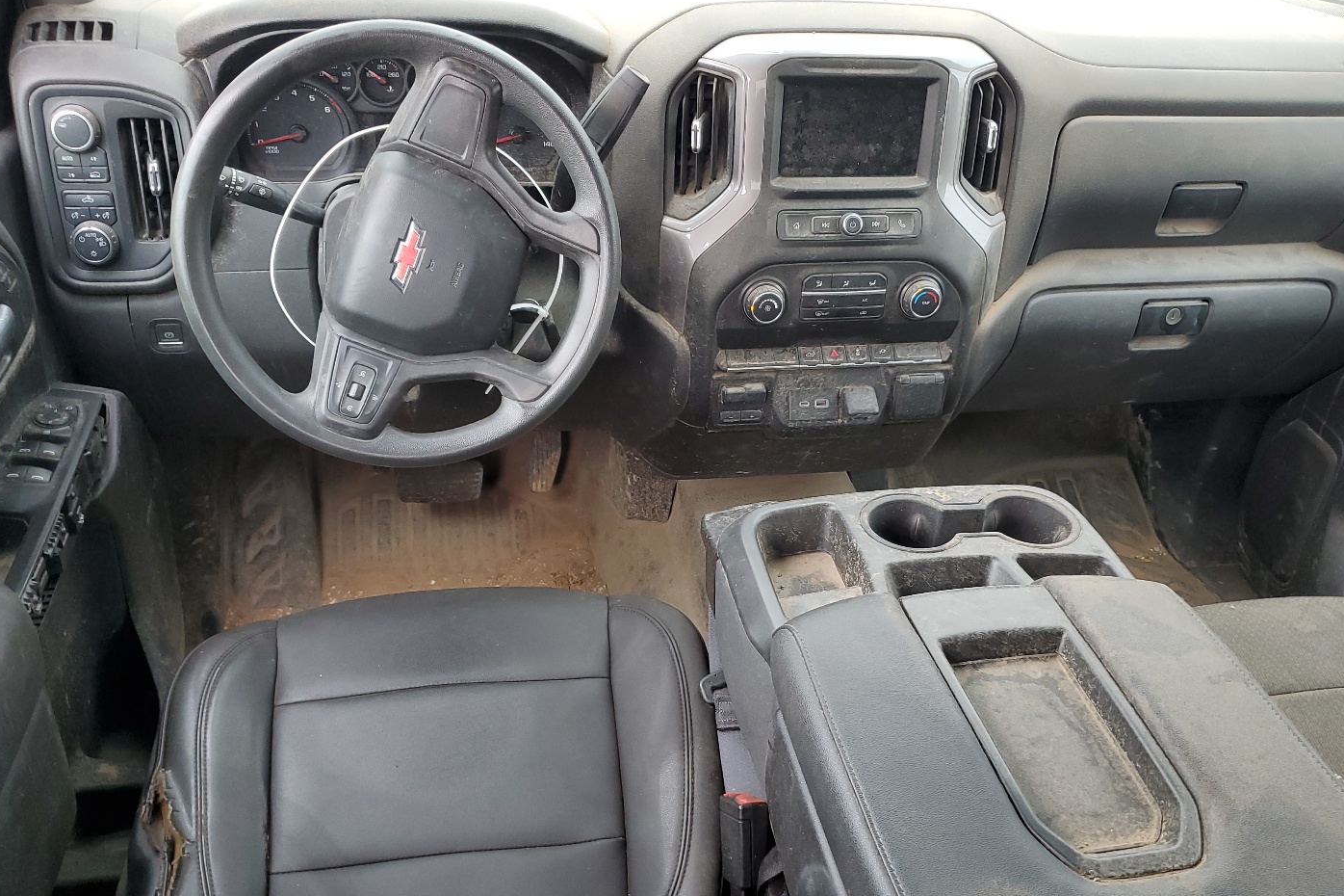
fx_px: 1157
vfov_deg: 42.2
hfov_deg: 60.2
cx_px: 714
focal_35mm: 31
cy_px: 511
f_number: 1.5
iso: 59
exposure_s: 1/60.2
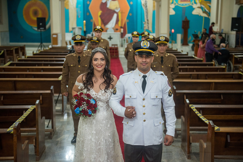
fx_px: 371
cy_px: 81
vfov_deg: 24.6
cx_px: 122
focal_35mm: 55
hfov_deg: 36.2
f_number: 2.8
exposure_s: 1/125
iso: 1600
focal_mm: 55
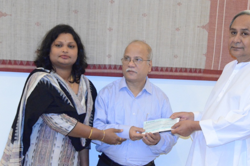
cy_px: 89
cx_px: 139
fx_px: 582
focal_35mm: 84
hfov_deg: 24.2
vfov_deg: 16.2
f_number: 7.1
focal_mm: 44
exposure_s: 1/60
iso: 6400
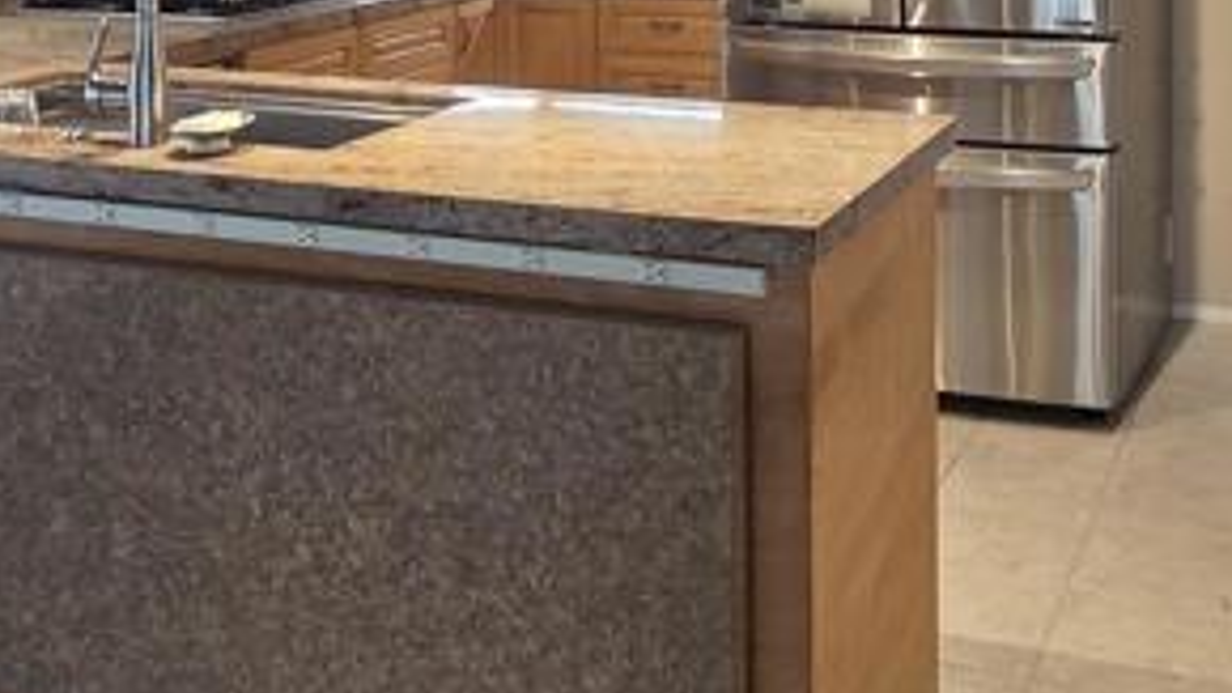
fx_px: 1633
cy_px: -153
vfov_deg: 22.0
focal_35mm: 50
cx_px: 629
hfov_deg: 41.3
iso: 160
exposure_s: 1/60
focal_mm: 2.2
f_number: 2.2
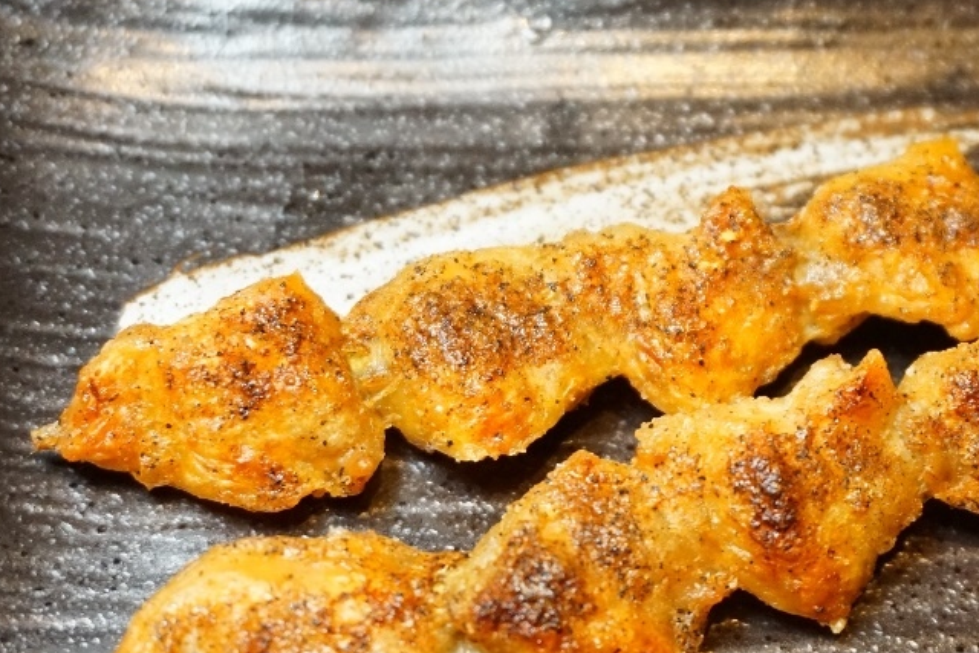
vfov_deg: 18.9
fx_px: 1958
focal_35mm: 72
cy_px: 430
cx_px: 717
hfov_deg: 27.7
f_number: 5
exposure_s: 1/60
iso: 2000
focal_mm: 30
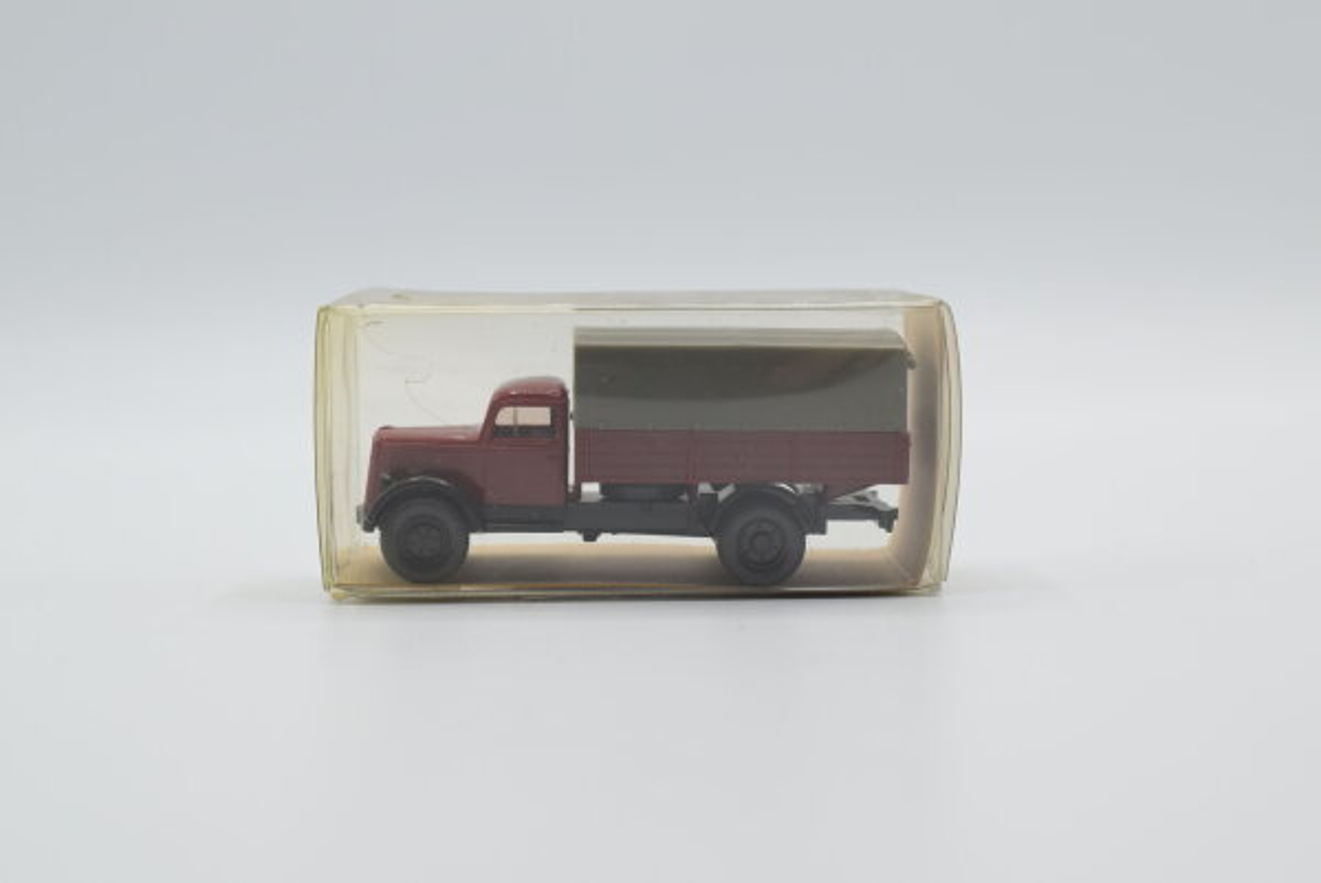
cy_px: 442
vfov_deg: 25.8
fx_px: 1928
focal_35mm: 52
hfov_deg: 37.8
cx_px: 660
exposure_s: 1/200
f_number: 8
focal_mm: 35
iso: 320
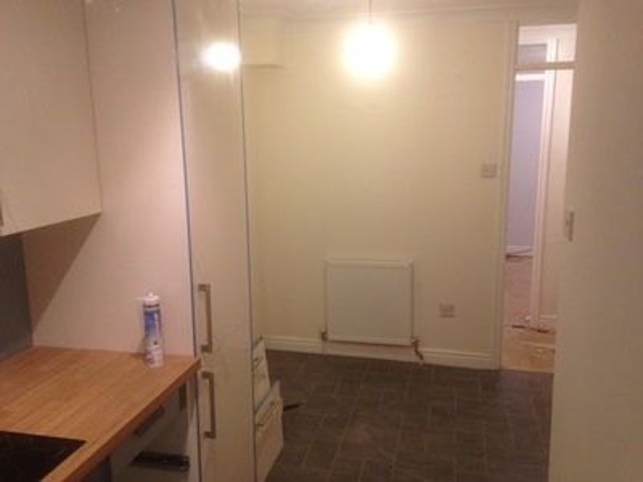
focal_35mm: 33
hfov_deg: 55.4
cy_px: 241
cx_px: 322
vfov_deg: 42.9
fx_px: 613
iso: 125
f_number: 2.4
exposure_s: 1/20
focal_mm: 4.12
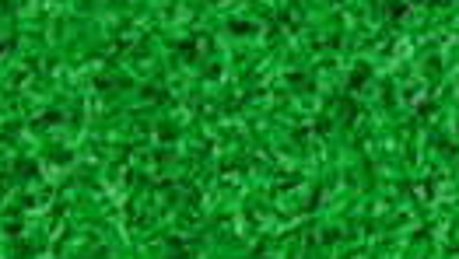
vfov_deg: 6.2
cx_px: 1086
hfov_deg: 9.7
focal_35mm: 197
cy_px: 21
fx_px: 2400
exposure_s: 1/25
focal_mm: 6.42
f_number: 3.6
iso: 400
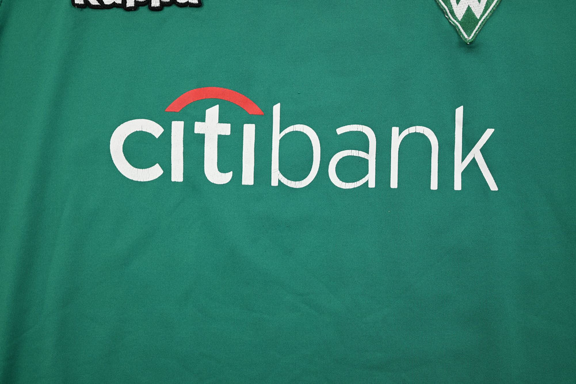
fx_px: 544
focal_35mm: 34
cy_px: 192
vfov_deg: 38.9
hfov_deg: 55.8
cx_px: 288
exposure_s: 1/125
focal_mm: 34
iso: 200
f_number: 5
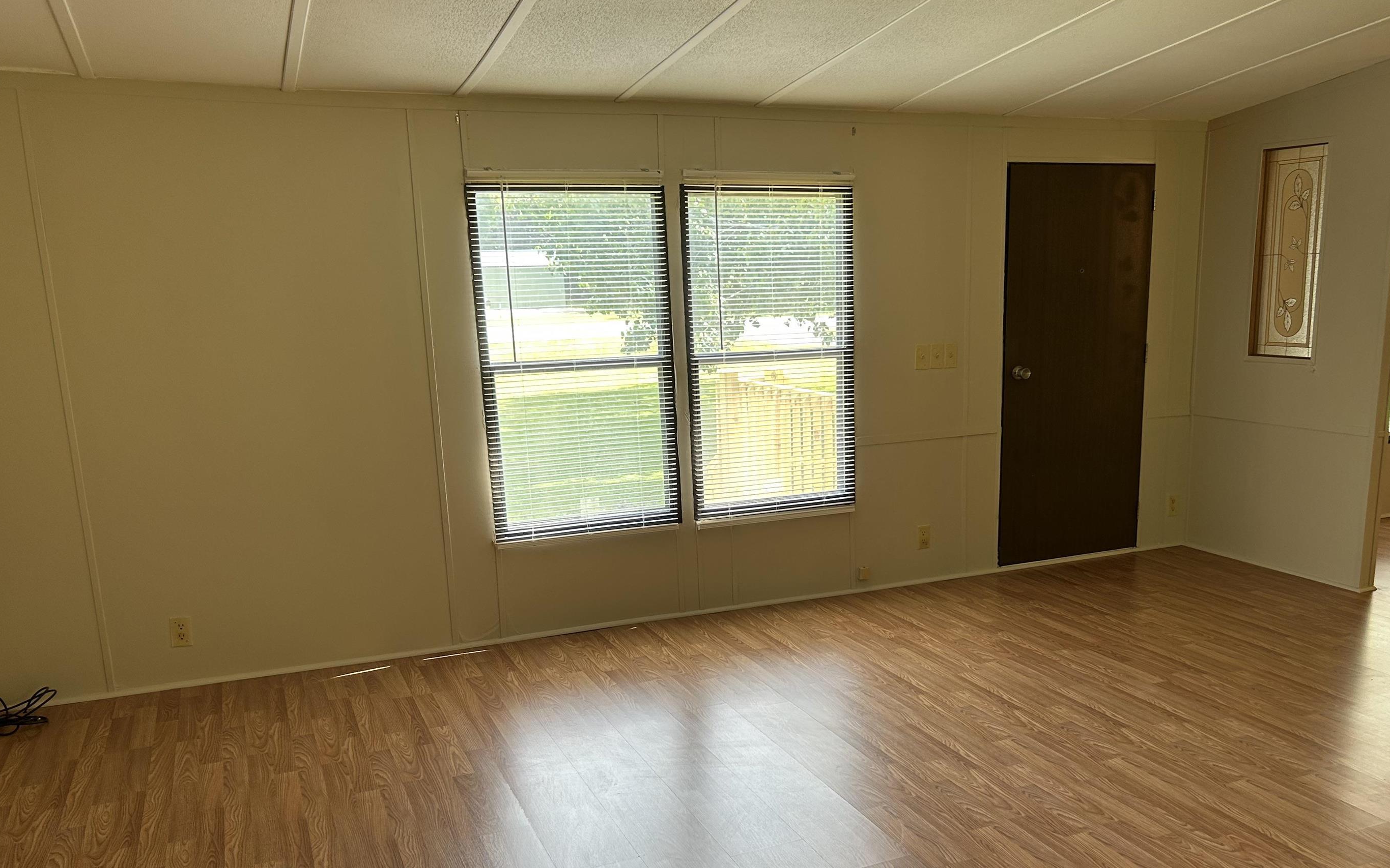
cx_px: 767
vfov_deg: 40.4
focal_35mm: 31
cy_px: 526
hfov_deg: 61.1
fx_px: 1174
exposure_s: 1/120
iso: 64
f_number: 1.5
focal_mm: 5.7
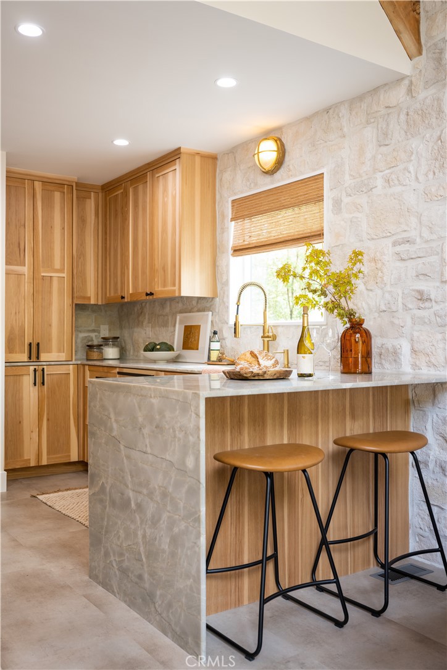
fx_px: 633
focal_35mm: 34
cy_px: 335
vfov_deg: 55.8
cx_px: 224
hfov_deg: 38.9
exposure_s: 1/50
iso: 400
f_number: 4
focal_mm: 34
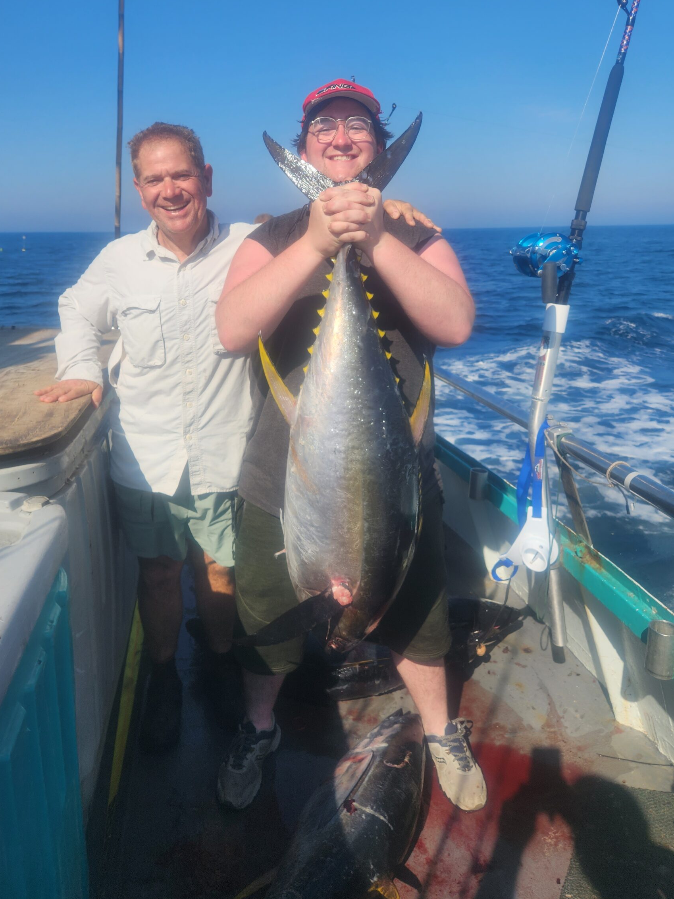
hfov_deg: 53.0
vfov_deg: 67.1
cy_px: 402
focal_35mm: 26
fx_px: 675
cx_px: 322
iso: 20
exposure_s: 1/2216
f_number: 1.8
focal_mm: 5.4
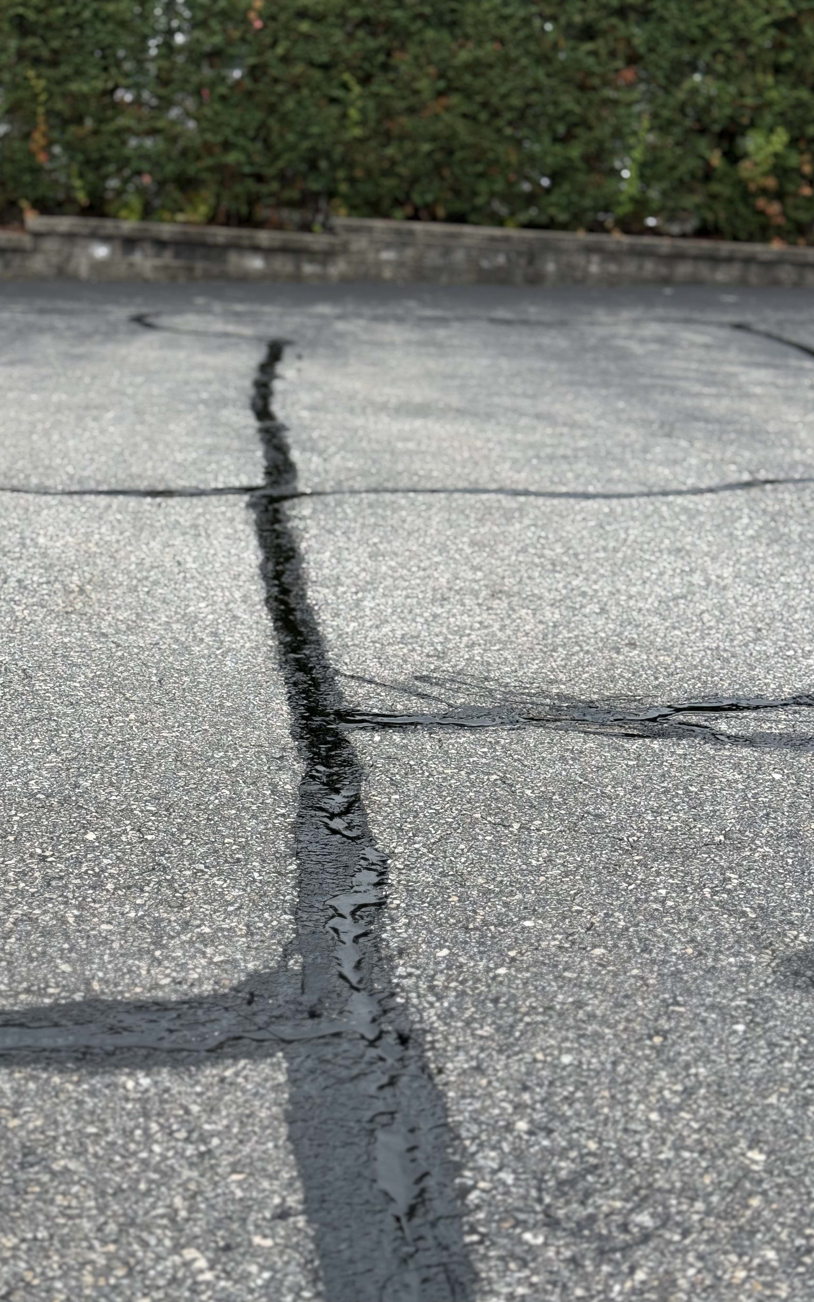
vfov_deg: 39.6
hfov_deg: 25.3
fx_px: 1810
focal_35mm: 51
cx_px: 333
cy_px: 652
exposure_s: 1/1678
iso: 64
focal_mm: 6.76
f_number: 1.78
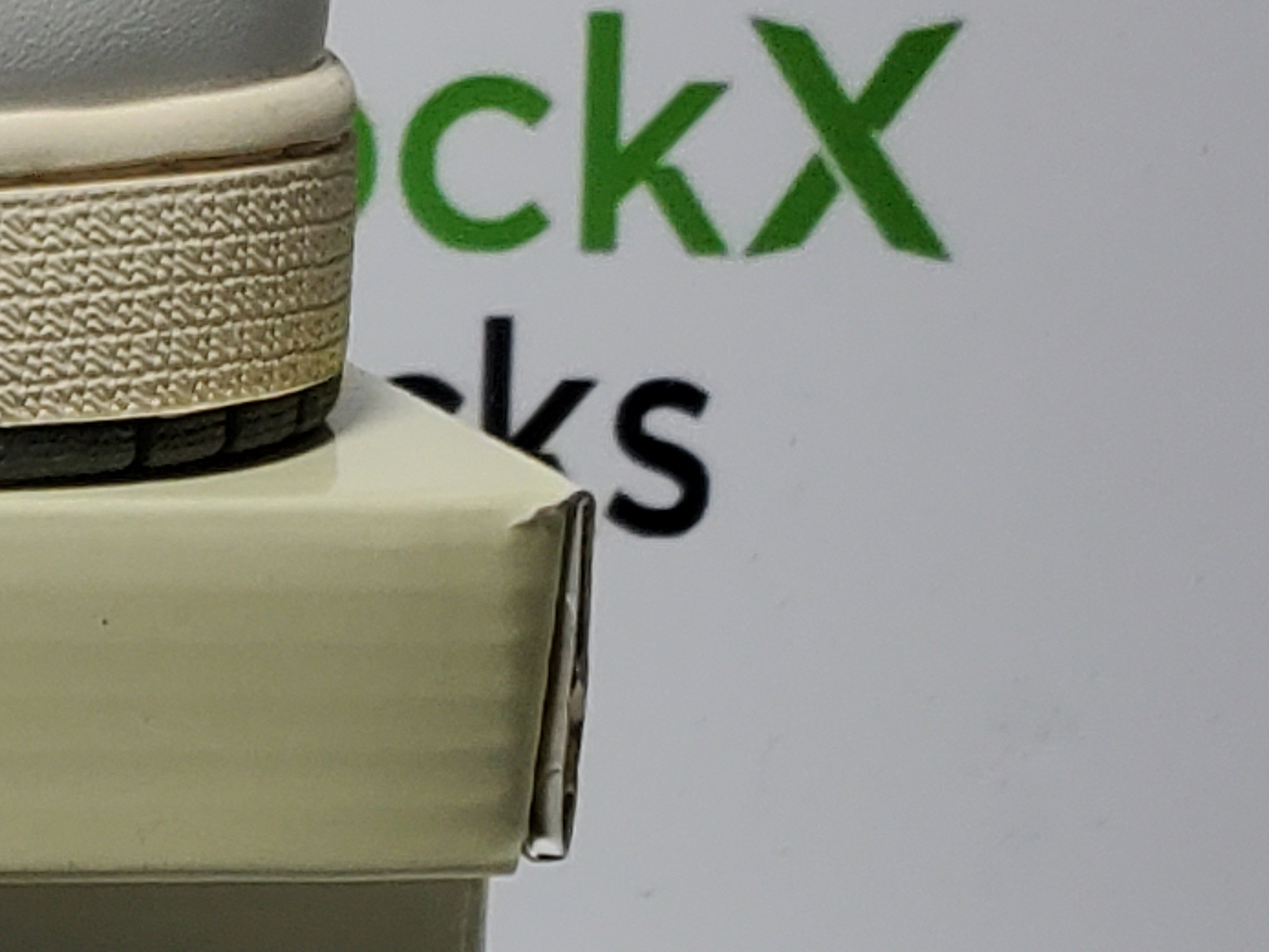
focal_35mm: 151
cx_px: -1510
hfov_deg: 11.4
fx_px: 5537
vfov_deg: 9.7
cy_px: 1032
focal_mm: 4.3
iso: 50
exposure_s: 1/589
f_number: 1.5
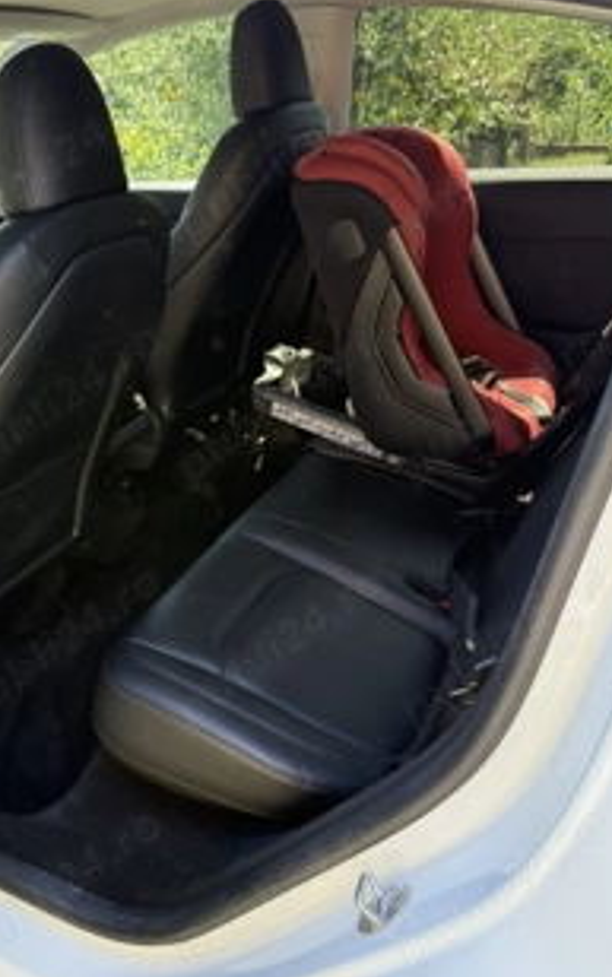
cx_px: 168
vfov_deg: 58.1
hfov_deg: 37.6
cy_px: 457
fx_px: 879
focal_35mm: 33
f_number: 1.78
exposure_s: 1/254
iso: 100
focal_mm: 6.76
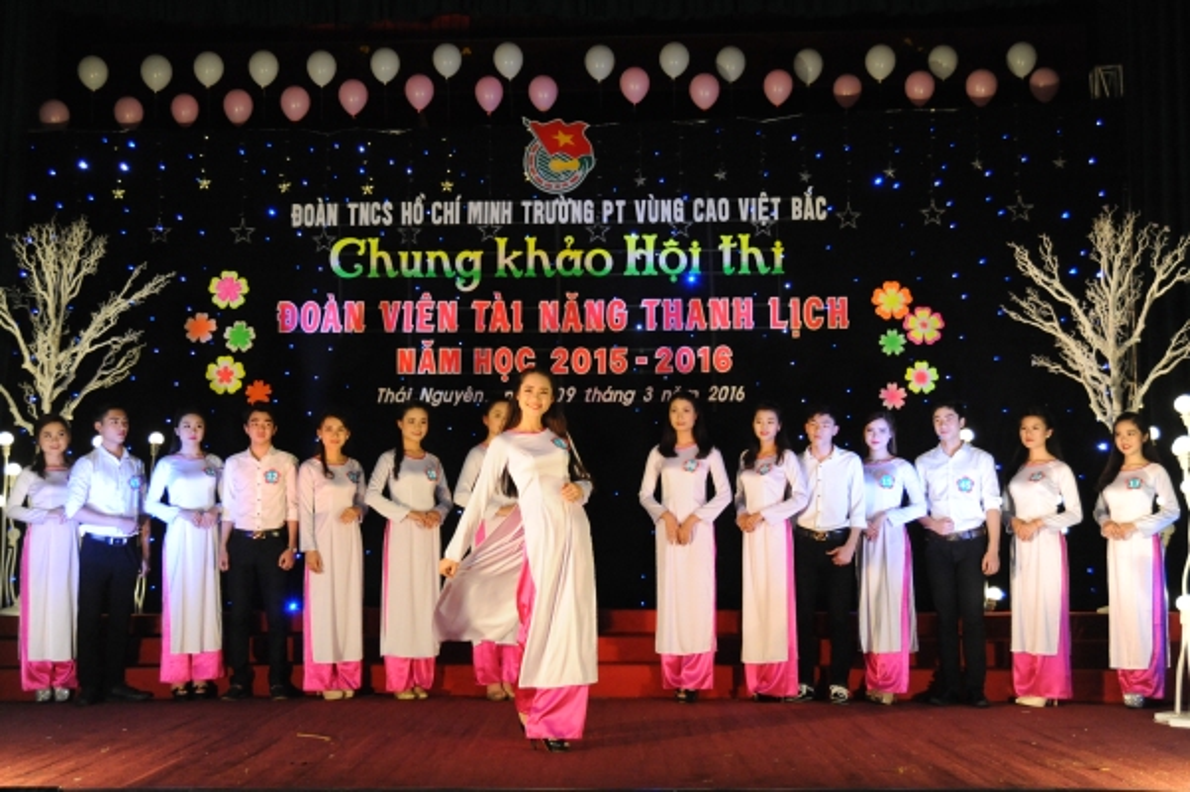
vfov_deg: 31.9
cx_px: 595
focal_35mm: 42
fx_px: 1388
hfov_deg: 46.4
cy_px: 396
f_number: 5
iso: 4000
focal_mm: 42
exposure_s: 1/200
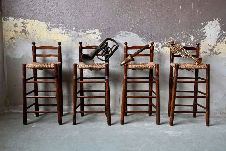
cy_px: 76
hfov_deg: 51.9
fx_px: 232
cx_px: 113
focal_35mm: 37
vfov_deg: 36.0
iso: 800
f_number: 4.5
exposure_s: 1/80
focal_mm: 37
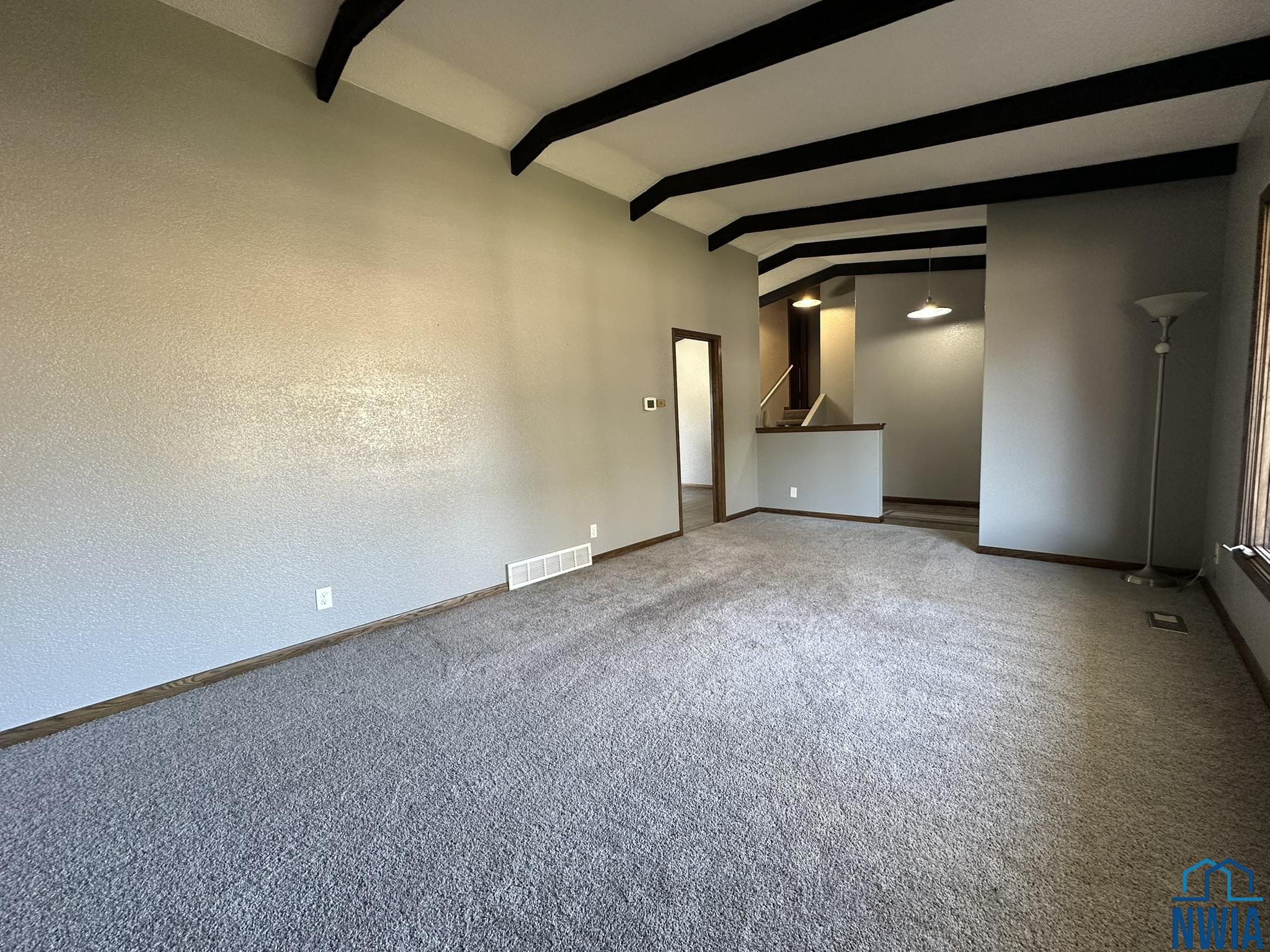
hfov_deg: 102.1
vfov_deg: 85.7
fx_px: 514
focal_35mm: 14
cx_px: 635
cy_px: 476
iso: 200
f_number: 2.2
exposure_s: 1/60
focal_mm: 2.22
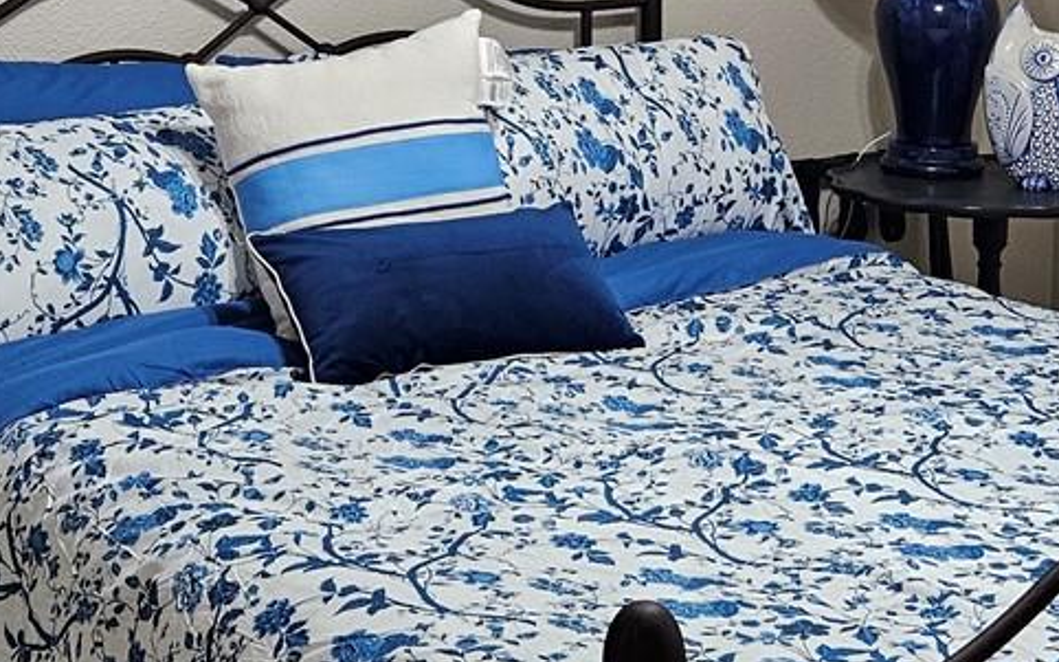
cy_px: 169
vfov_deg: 16.0
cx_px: 584
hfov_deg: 25.5
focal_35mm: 81
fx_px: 2337
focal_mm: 5.4
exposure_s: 1/120
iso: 320
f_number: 1.8
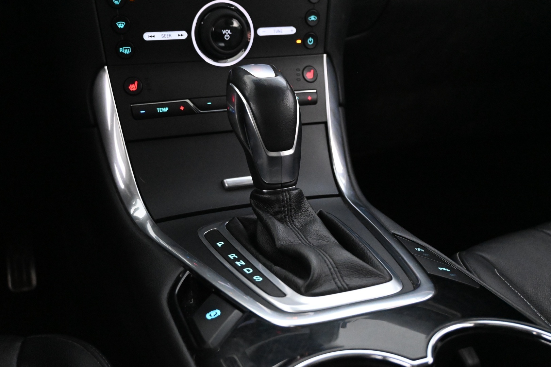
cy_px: 184
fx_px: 631
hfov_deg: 47.2
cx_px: 276
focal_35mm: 41
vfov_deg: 32.4
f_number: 4.5
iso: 8000
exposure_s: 1/40
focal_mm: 27.5
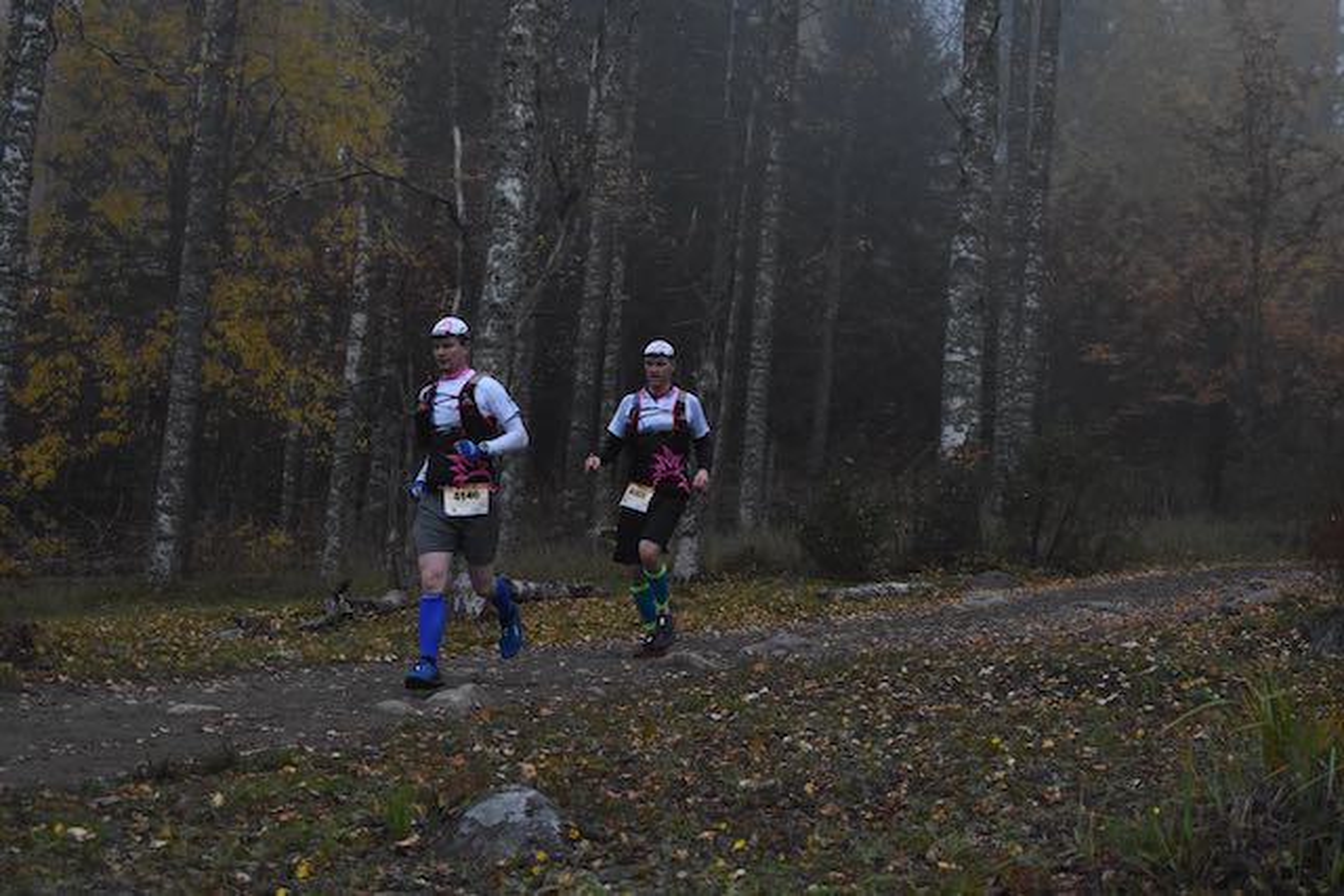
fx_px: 3080
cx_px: 672
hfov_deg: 24.6
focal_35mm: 82
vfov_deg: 16.6
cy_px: 448
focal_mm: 55
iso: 2500
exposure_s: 1/320
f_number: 5.6
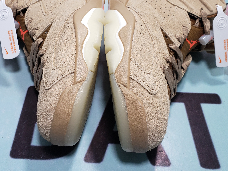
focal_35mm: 37
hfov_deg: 49.9
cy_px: 60
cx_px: 94
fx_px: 244
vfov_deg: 38.3
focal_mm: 4.3
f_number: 2.4
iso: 100
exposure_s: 1/50
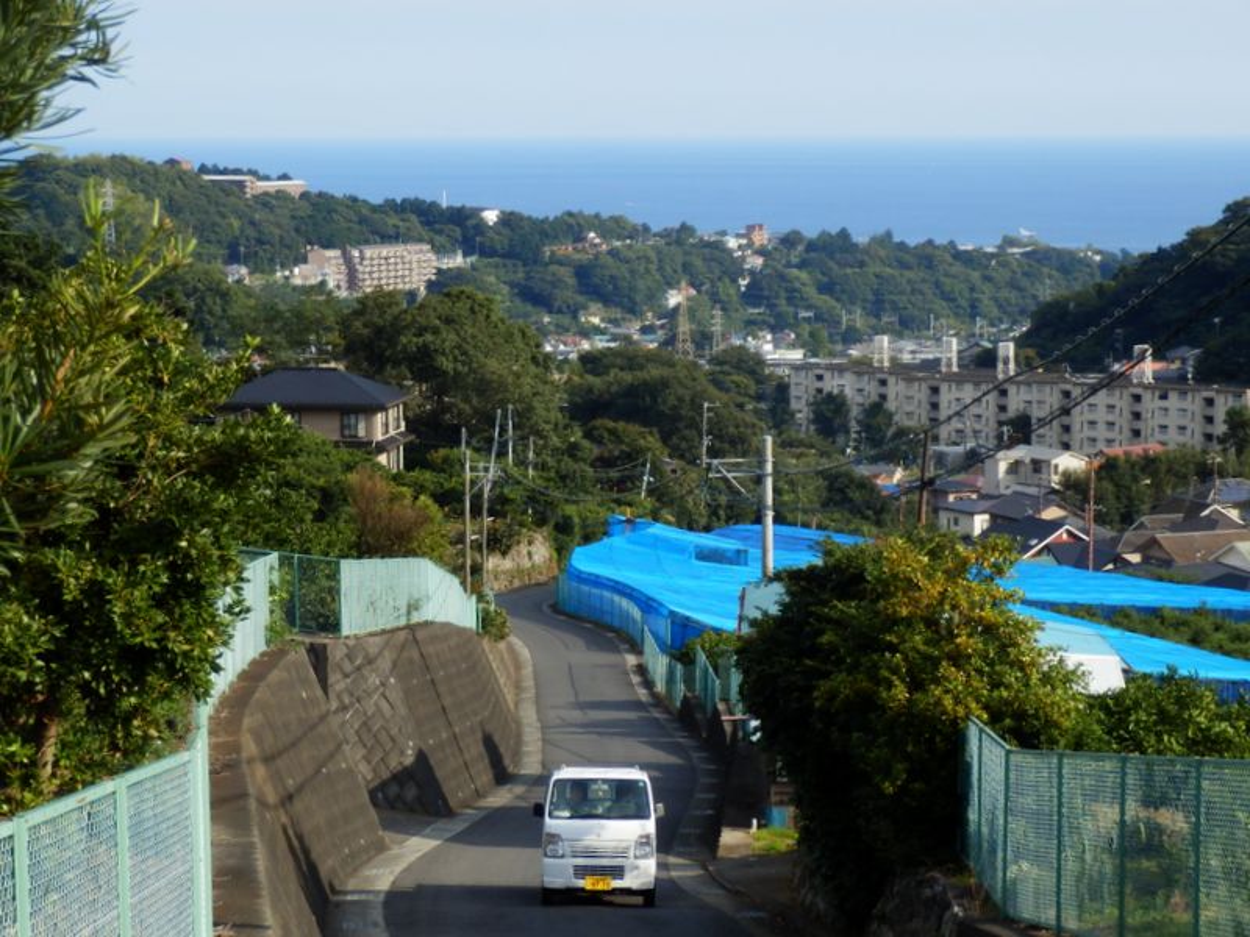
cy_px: 468
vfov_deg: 15.4
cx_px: 625
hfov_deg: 20.4
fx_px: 3467
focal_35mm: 96
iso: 80
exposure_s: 1/320
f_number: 5.3
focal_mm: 17.1
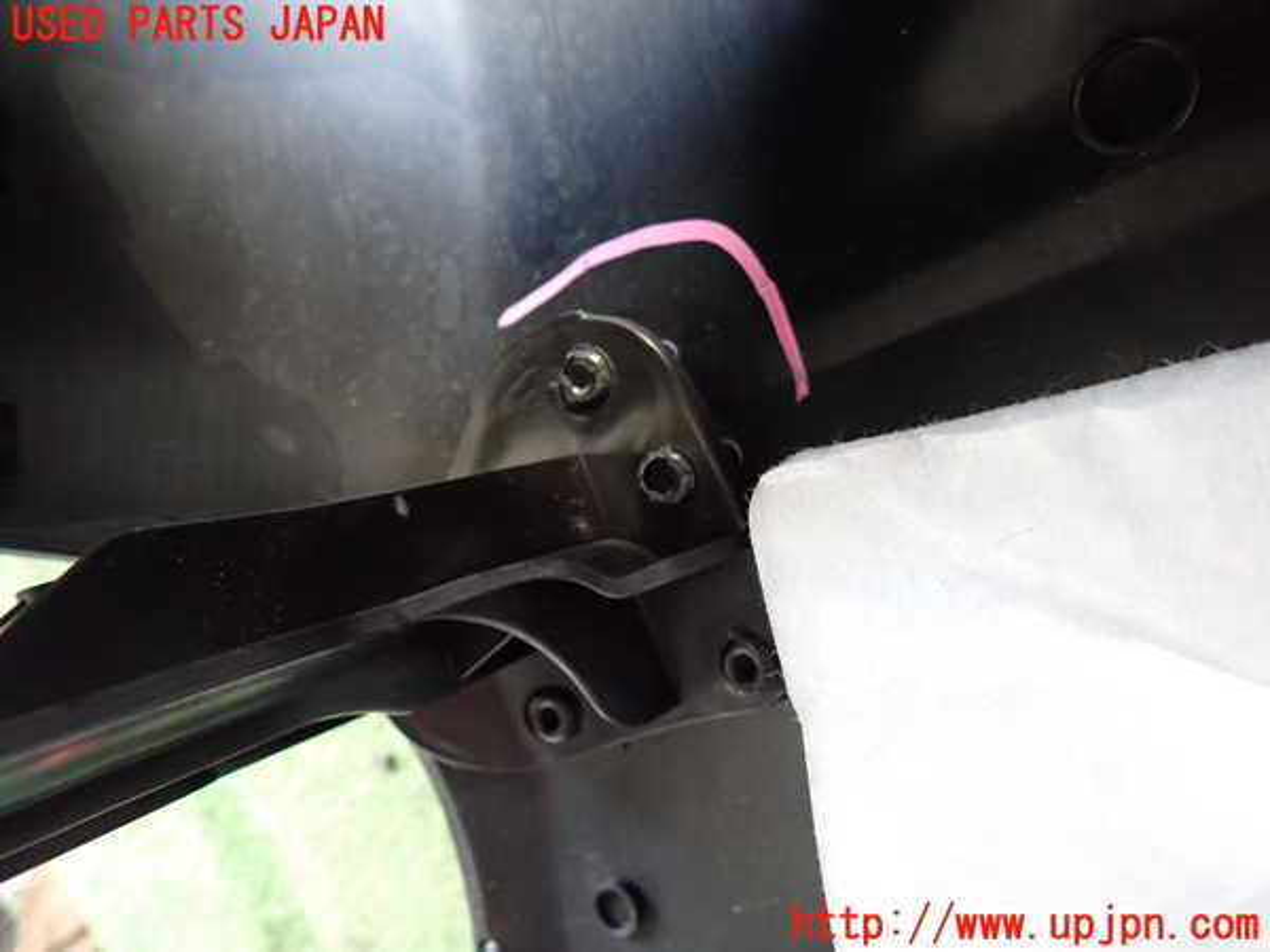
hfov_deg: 69.4
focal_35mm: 25
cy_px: 476
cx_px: 635
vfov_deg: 54.9
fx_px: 917
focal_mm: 4.5
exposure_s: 1/30
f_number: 2
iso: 500
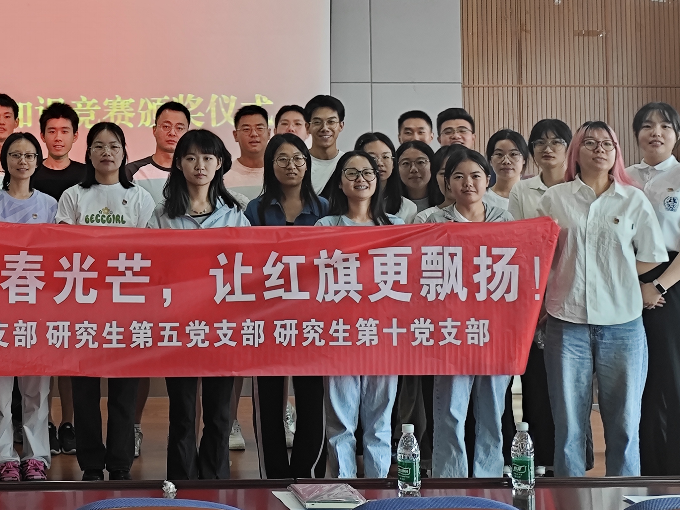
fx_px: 1336
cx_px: 67
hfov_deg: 27.5
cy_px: 87
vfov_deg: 21.3
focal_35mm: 68
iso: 250
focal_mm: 5.84
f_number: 1.6
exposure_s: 1/100
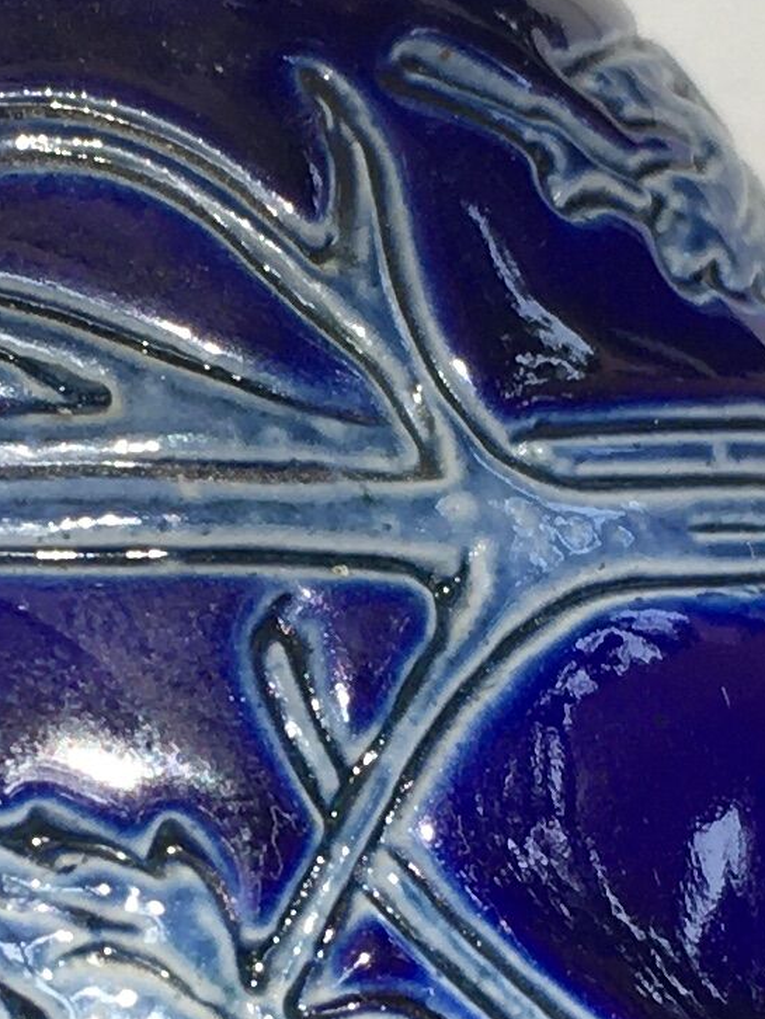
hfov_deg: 9.2
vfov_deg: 12.2
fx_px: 4741
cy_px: 799
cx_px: 111
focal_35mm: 161
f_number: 2.2
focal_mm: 4.15
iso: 25
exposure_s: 1/192
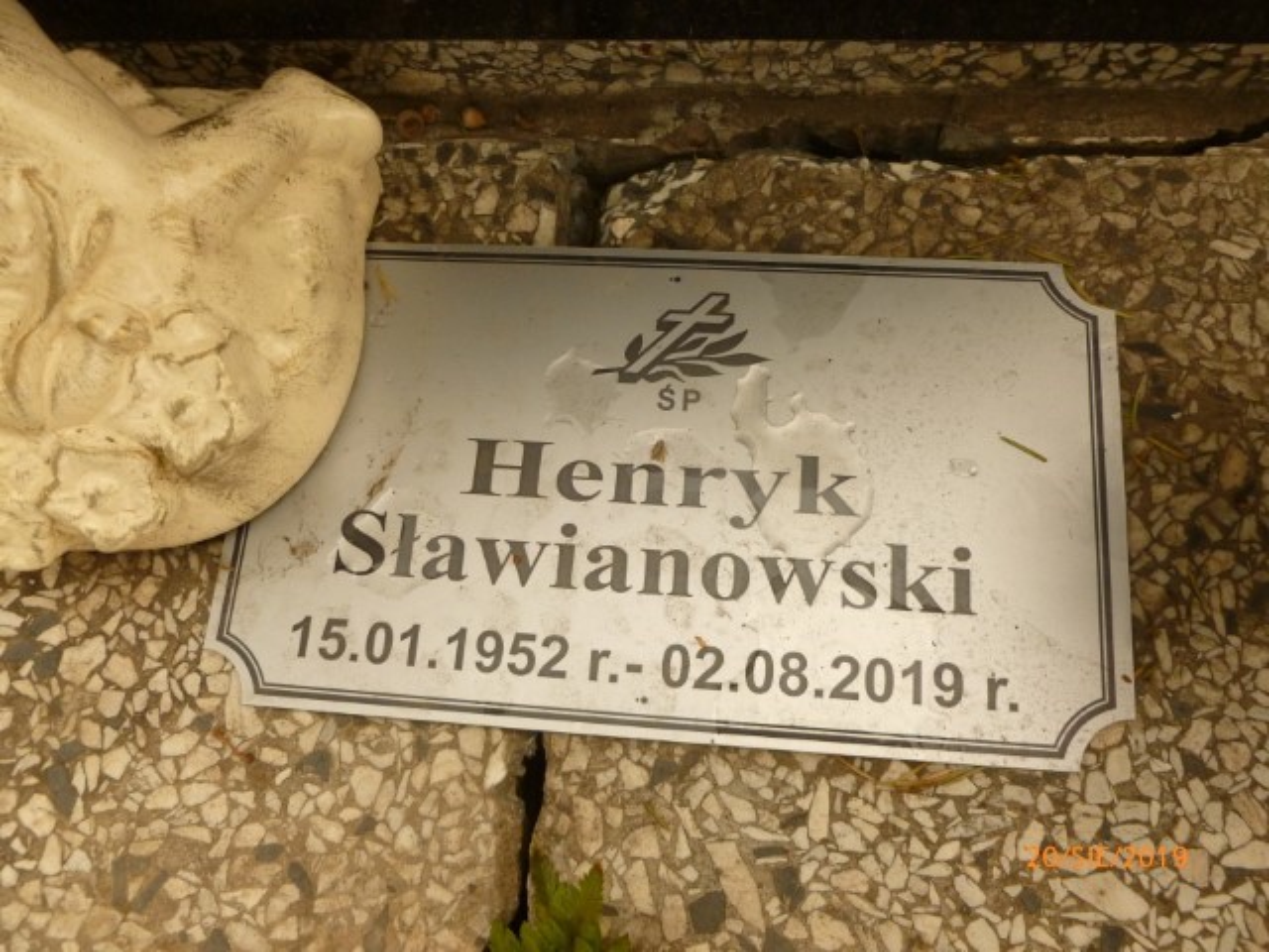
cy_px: 476
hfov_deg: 63.4
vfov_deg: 49.7
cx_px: 634
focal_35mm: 28
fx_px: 1026
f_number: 3.3
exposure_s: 1/400
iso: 200
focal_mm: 5
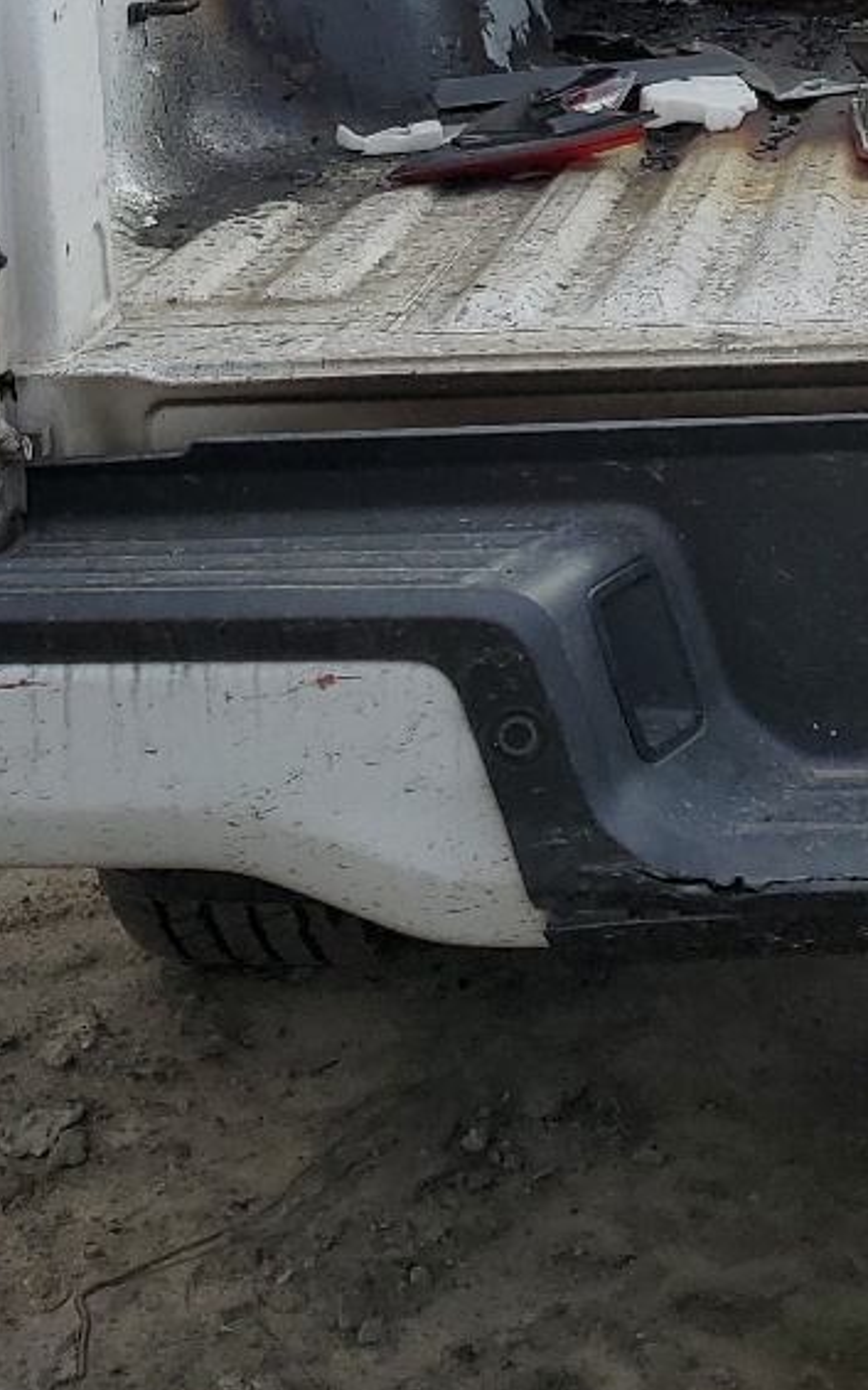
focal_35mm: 78
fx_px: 2953
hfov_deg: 16.0
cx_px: 1089
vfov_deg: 25.4
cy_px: 54
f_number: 1.5
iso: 50
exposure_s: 1/5000
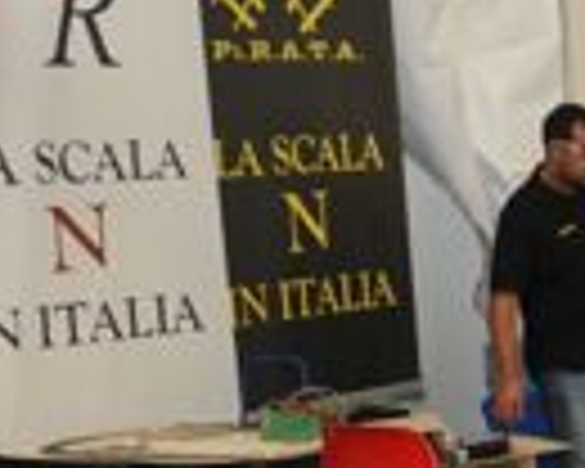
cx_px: 1058
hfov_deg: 13.4
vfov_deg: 11.9
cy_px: 54
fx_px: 2233
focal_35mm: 129
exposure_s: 1/50
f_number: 7.1
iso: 400
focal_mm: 28
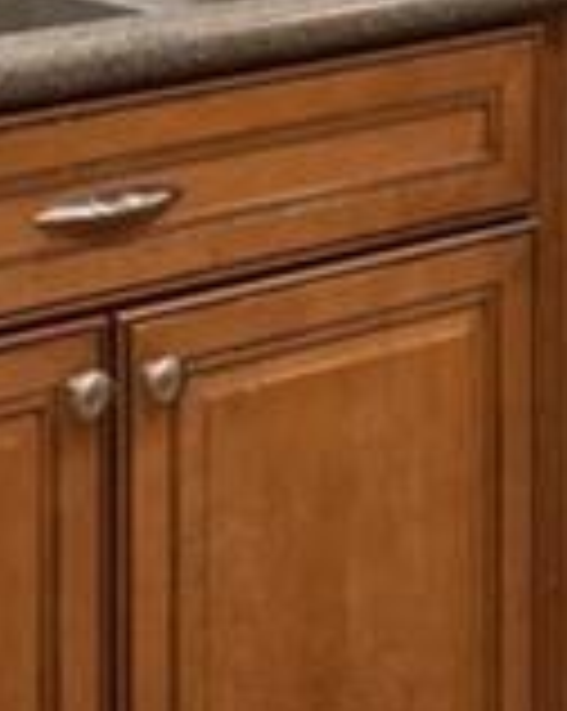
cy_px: -536
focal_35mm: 171
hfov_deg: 8.4
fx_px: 3594
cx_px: 1242
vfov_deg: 10.7
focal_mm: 18
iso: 320
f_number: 8
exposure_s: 1
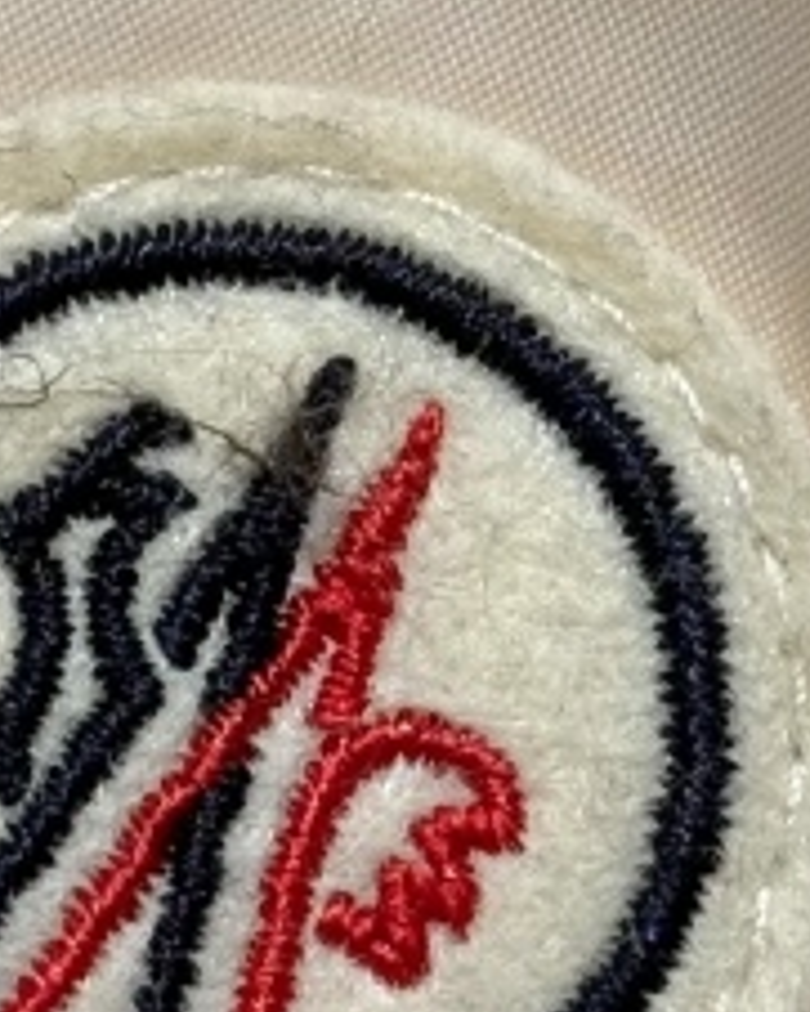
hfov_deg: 5.2
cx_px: 340
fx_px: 8954
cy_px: -134
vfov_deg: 6.4
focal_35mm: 299
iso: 64
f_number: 1.78
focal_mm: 6.76
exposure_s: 1/343
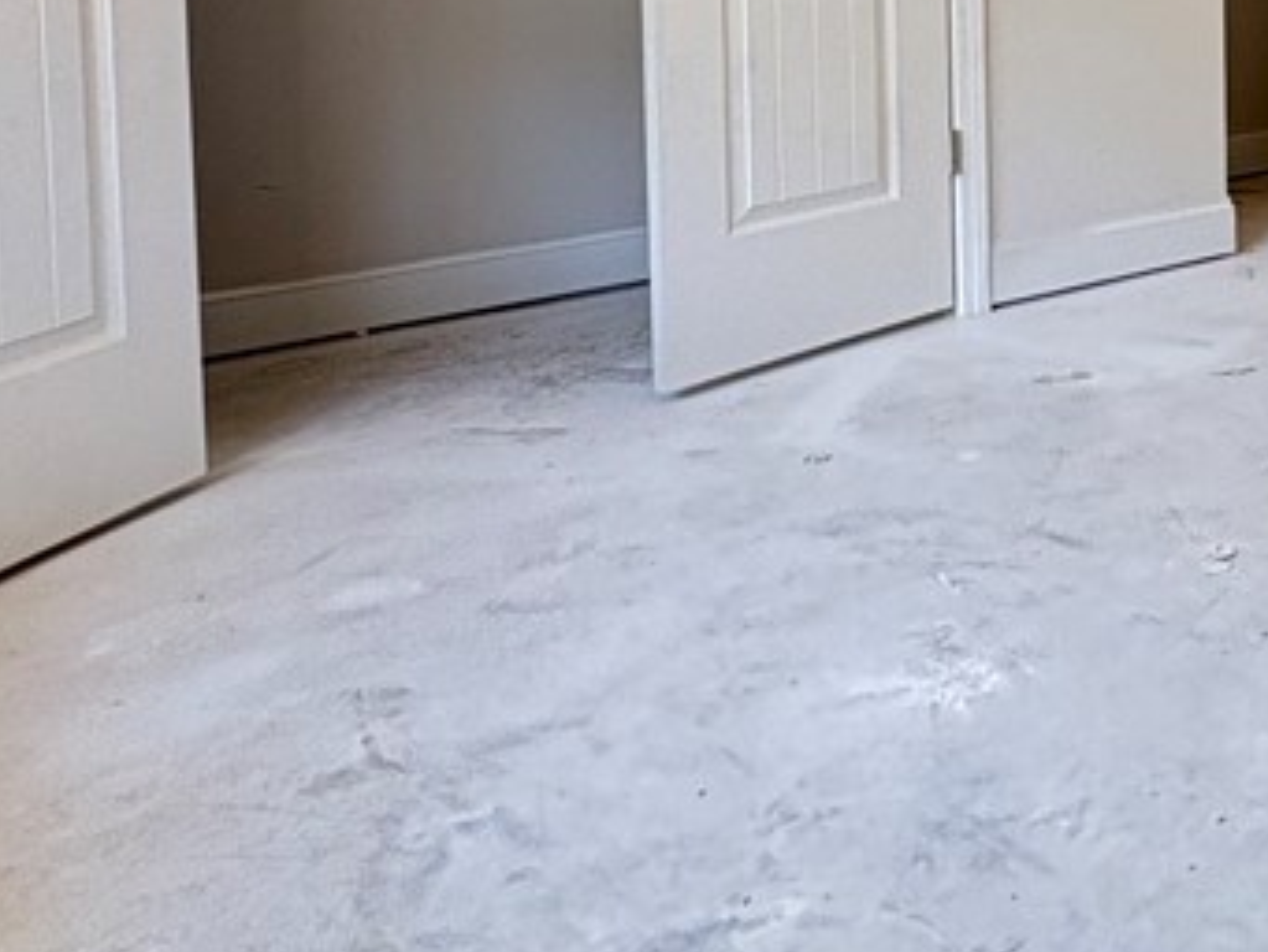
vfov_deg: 31.1
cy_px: -60
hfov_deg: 35.4
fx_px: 1539
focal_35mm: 42
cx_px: 1517
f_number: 2.2
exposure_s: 1/99
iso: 200
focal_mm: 2.22
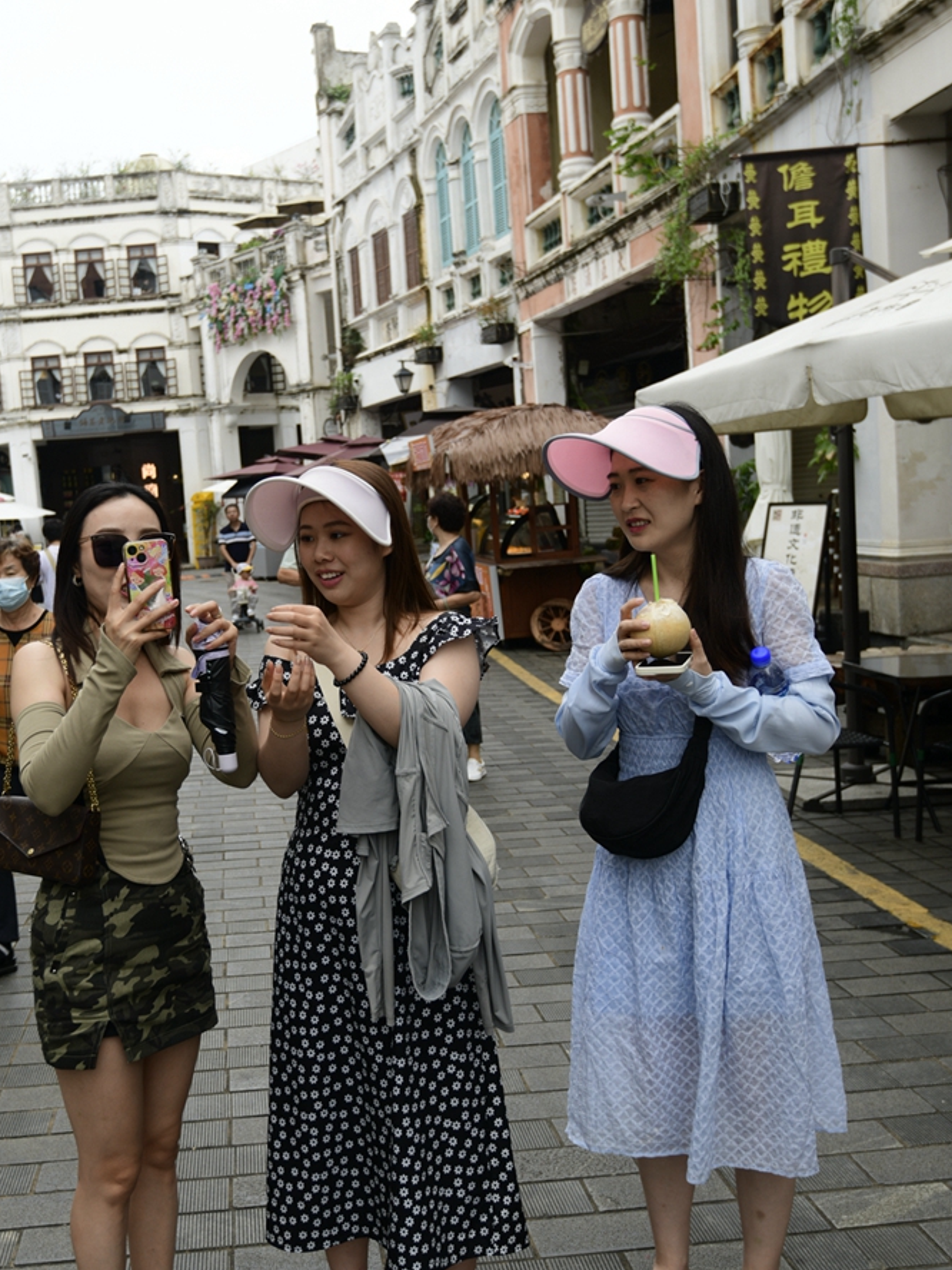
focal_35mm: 39
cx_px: 353
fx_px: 1430
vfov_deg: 47.9
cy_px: 641
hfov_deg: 36.6
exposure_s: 1/200
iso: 90
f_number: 4
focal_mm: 24
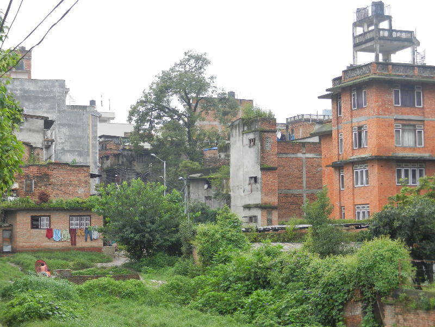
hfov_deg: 28.6
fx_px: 855
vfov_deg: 21.6
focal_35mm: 68
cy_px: 164
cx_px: 218
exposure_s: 1/200
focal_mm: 12.3
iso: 160
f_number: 4.6
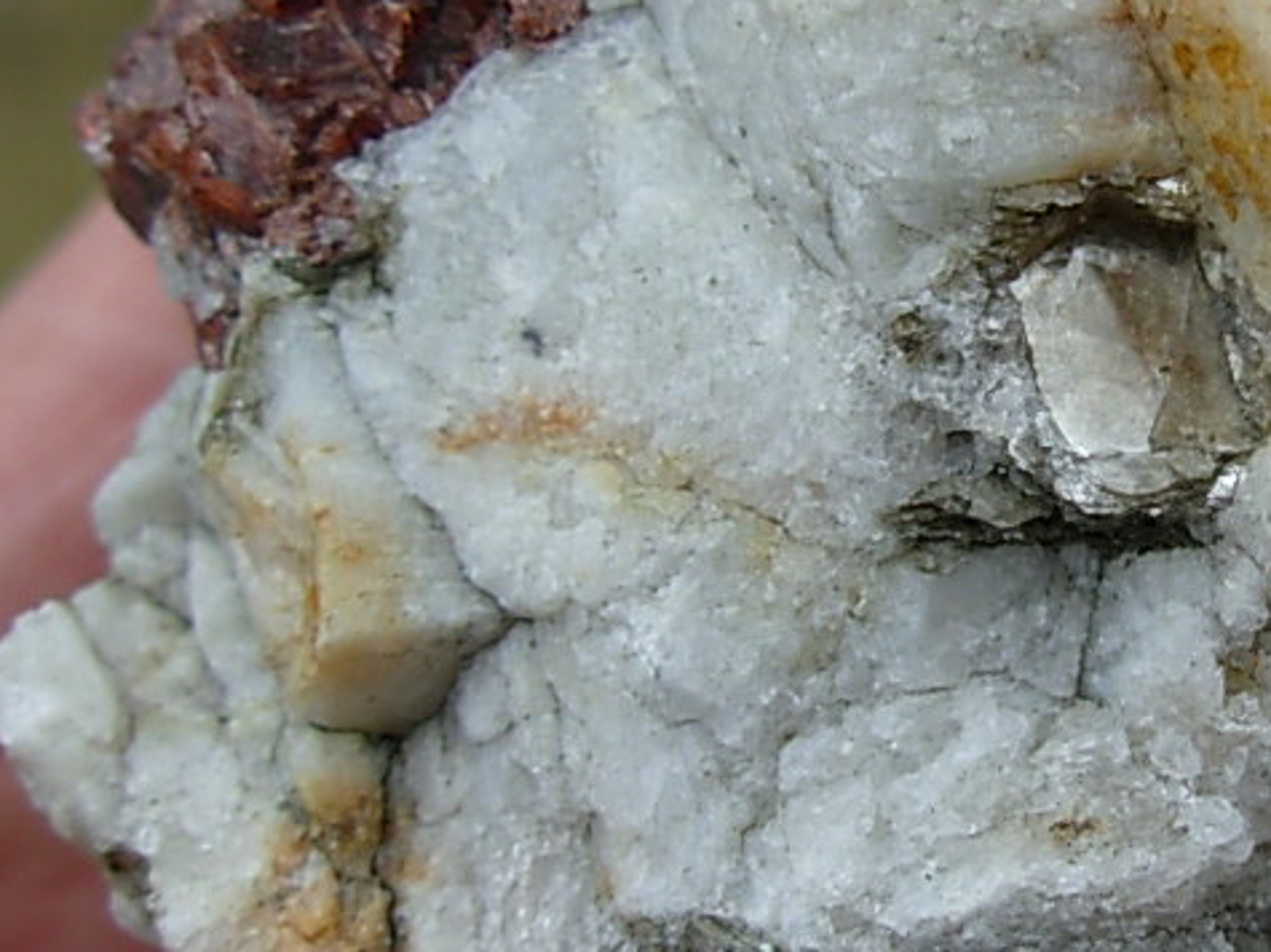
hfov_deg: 23.2
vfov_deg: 18.0
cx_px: 1175
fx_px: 3010
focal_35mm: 82
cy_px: 374
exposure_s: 1/609
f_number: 2.9
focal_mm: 6.3
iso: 50
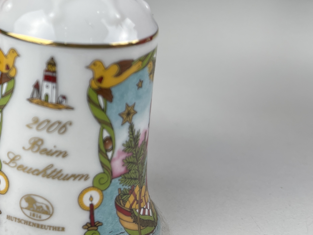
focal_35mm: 54
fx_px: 488
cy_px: 68
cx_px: -22
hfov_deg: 31.9
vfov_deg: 26.8
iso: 32
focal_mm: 5.1
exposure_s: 1/213
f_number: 1.6
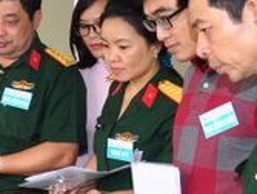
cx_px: -155
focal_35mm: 124
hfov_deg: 14.5
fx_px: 923
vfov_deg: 12.0
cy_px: 88
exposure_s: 1/60
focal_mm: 18
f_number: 5.6
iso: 500
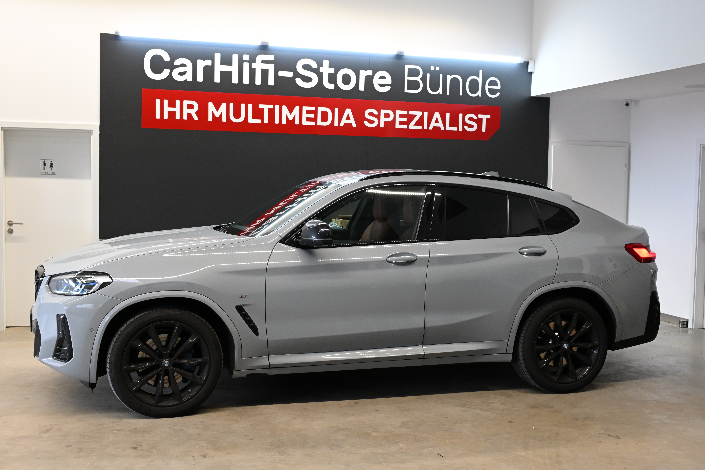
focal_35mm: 41
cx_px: 352
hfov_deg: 47.2
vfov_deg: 32.4
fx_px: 808
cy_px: 235
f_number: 8
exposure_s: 1/60
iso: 1100
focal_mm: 27.5
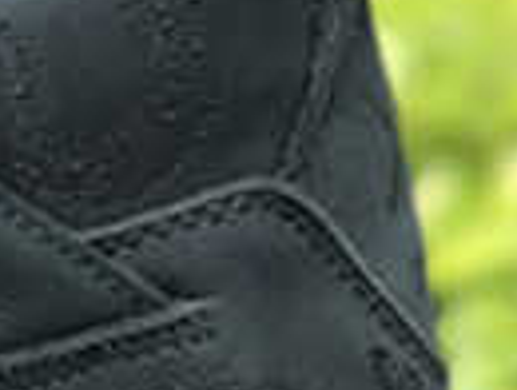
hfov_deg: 5.0
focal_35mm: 388
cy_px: 470
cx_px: -700
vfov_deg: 3.8
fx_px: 5806
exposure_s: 1/50
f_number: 2.8
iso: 20
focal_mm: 6.6
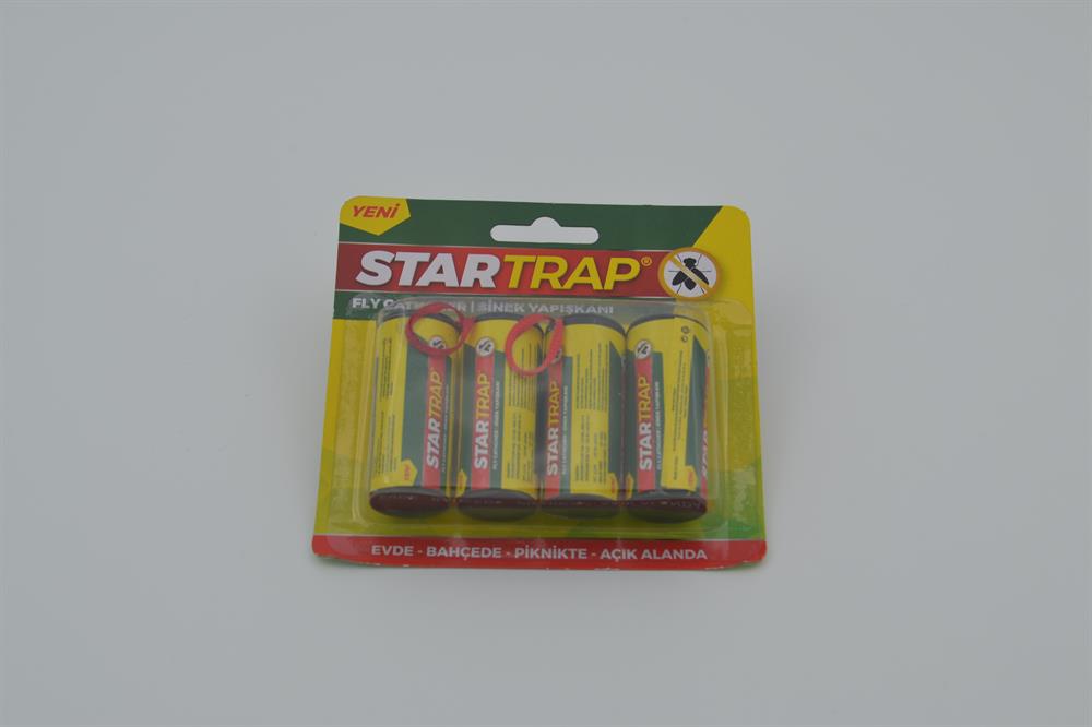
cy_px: 364
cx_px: 546
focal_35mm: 48
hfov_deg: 41.1
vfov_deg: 28.1
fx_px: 1455
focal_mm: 32
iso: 100
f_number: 6.3
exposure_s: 1/100
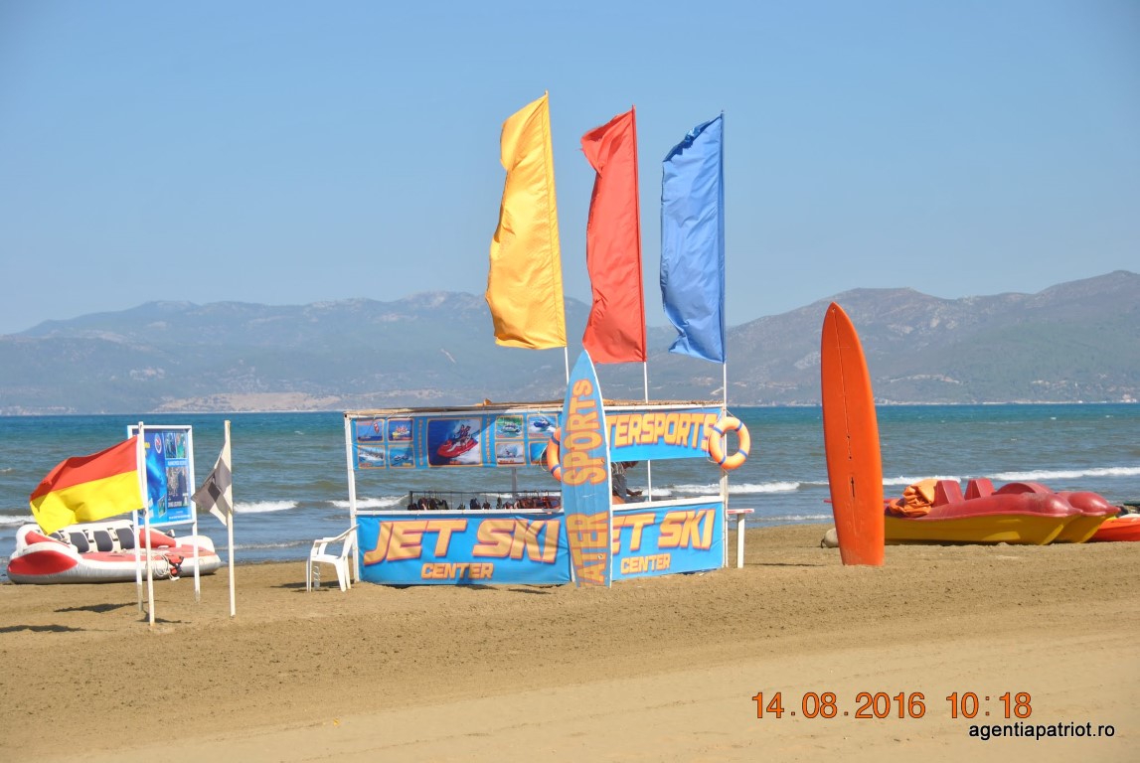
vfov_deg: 15.2
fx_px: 2854
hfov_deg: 22.6
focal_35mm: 90
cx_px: 570
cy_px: 382
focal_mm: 60
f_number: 5.6
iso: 100
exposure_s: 1/500
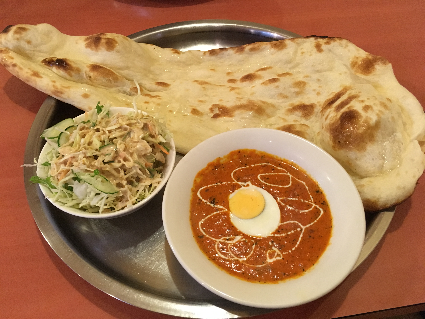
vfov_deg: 48.2
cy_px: 160
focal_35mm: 29
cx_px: 212
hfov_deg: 61.7
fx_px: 356
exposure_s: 1/15
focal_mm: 4.15
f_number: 2.2
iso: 250
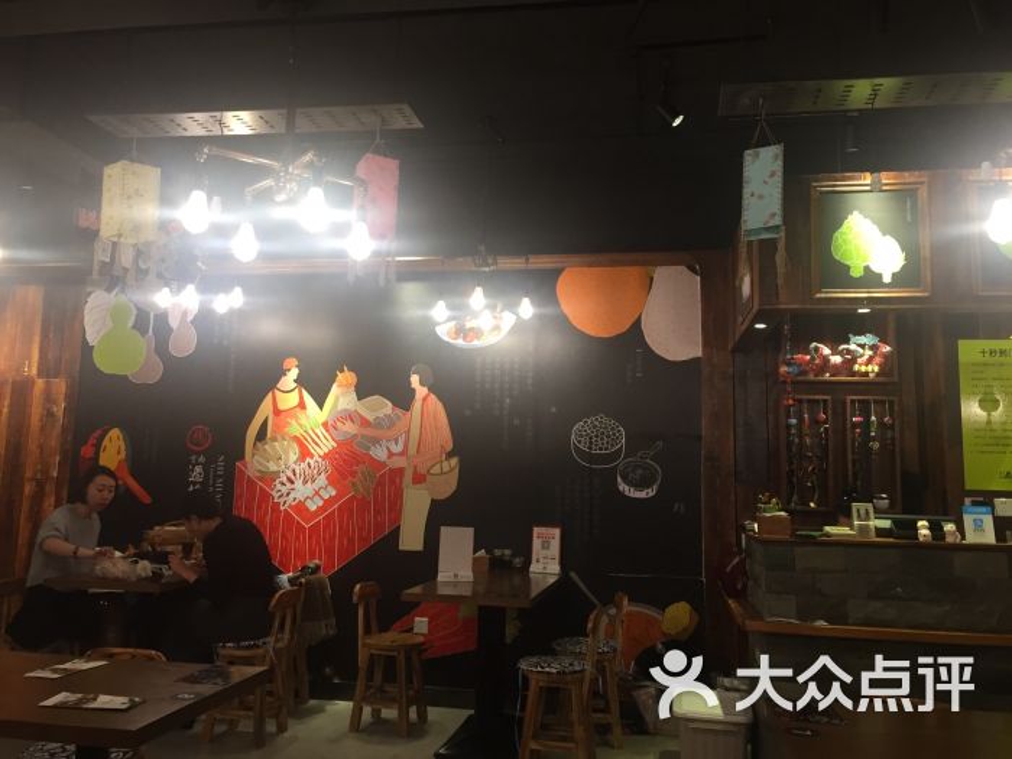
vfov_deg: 48.2
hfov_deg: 61.7
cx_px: 506
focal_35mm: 29
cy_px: 380
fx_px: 848
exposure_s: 1/30
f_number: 2.2
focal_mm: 4.15
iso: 80
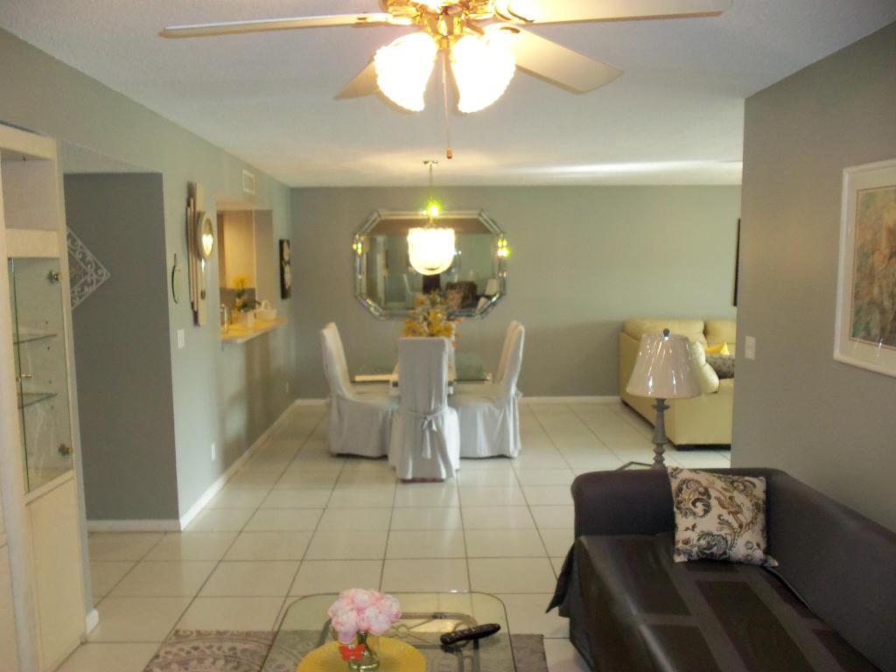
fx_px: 751
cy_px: 336
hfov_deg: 61.7
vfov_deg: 48.2
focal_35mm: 29
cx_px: 448
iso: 200
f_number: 3.4
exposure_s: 1/30
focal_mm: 5.2
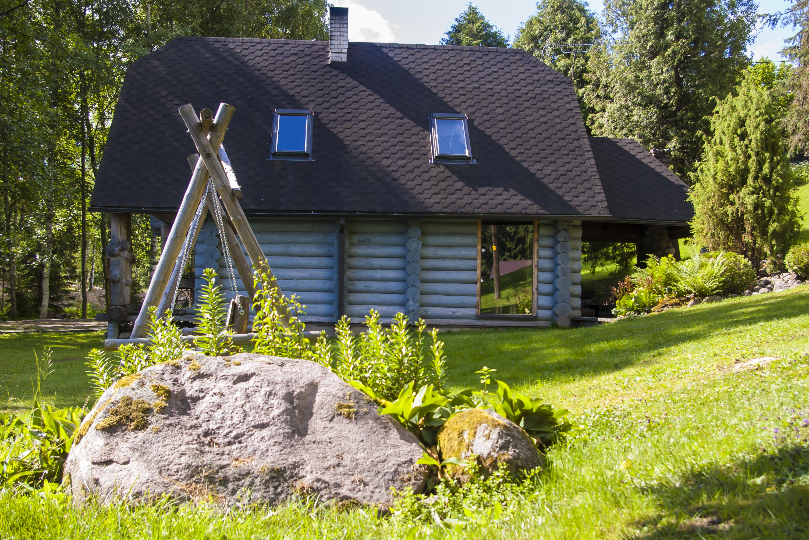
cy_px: 270
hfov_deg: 53.1
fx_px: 809
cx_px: 404
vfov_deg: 36.9
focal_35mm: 36
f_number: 6.7
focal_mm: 24
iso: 200
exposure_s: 1/180
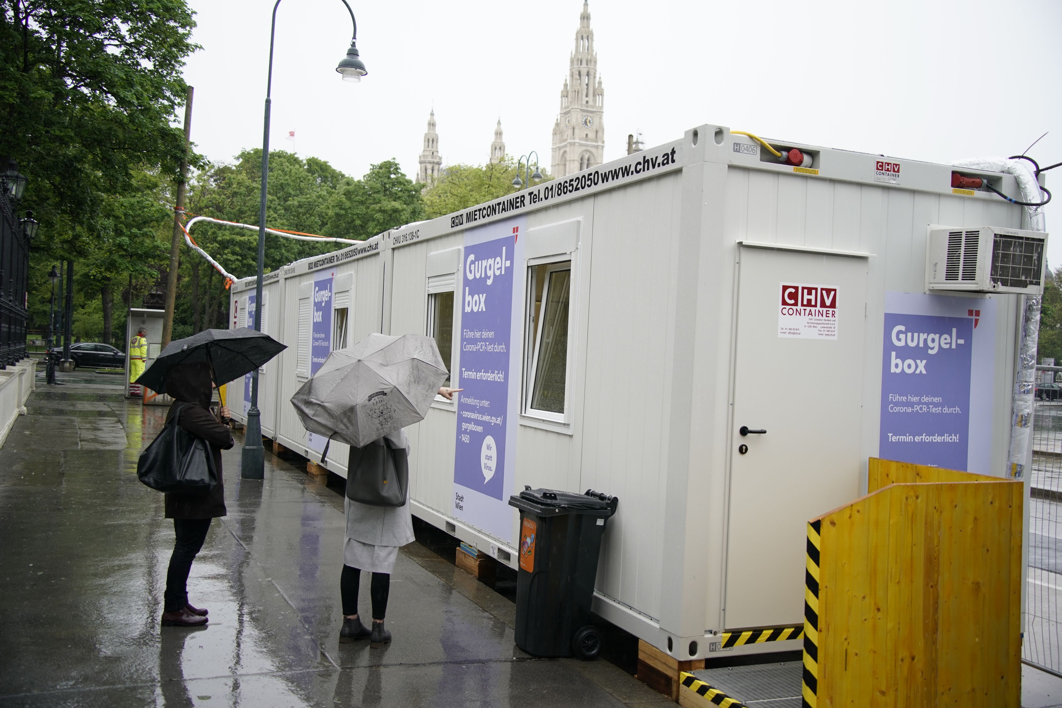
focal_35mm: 34
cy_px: 354
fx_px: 1003
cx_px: 531
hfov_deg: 55.8
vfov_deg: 38.9
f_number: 3.2
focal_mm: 34
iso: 500
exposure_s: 1/400
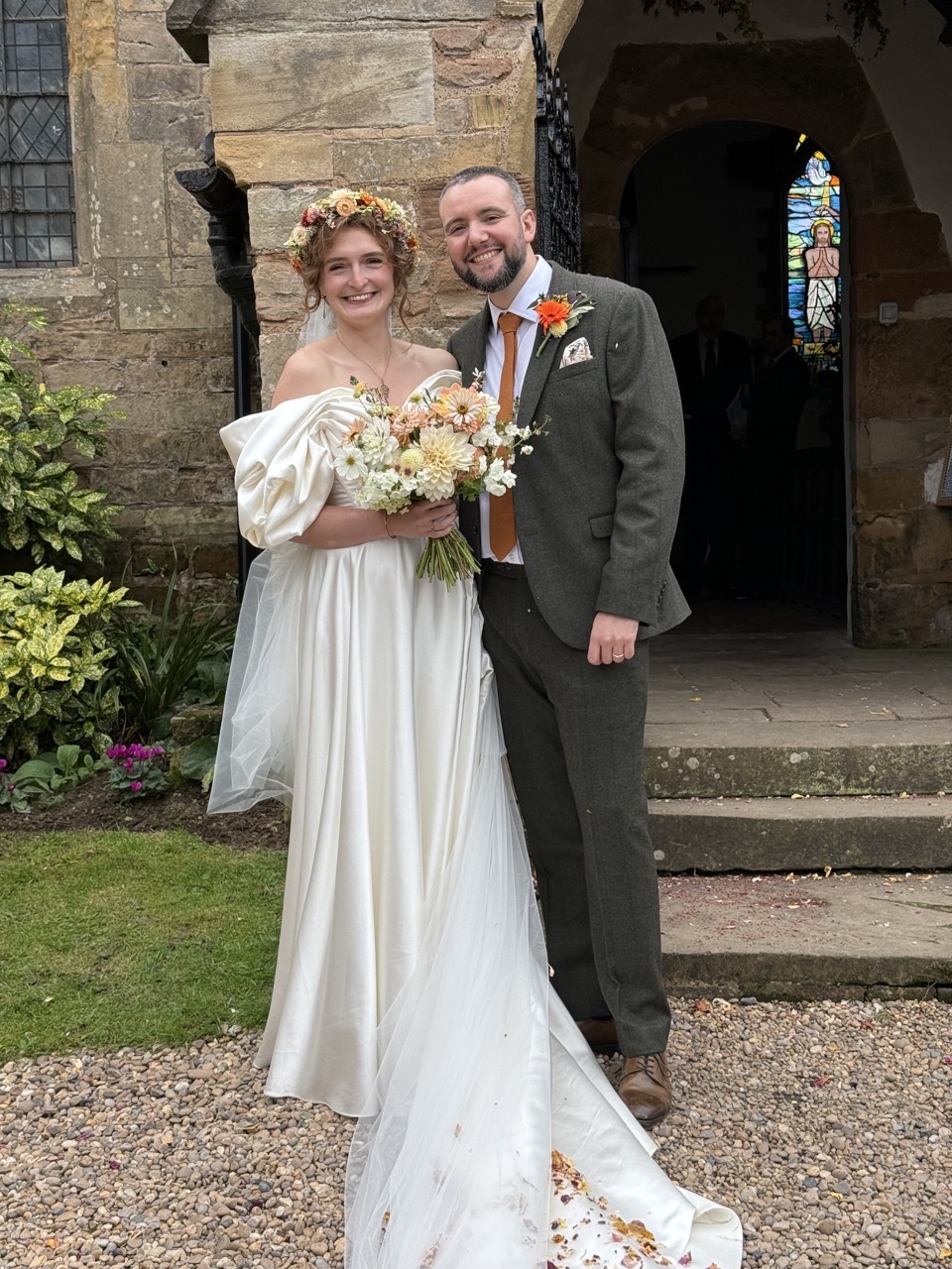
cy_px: 634
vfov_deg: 39.7
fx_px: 1760
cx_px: 476
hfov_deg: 30.3
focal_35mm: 48
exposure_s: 1/747
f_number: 1.78
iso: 64
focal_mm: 6.76
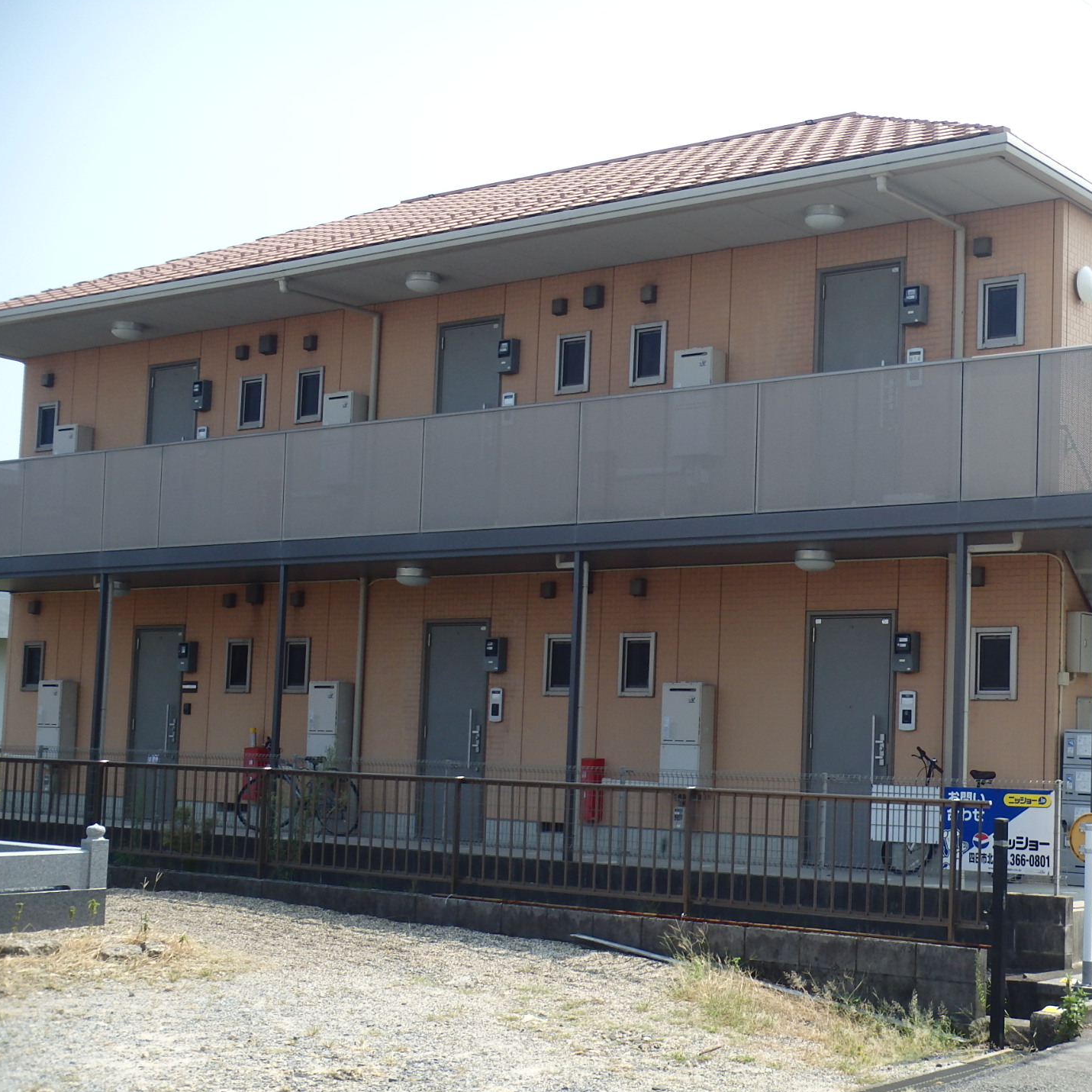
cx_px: 680
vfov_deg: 33.4
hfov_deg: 33.2
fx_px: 1820
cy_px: 545
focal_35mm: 51
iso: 125
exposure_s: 1/400
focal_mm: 7.7
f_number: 4.8
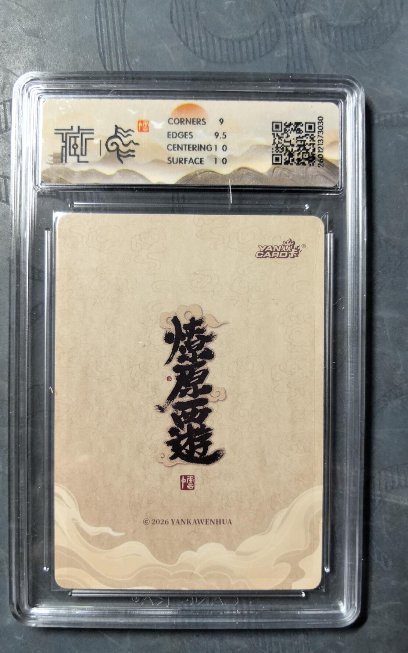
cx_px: 204
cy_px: 330
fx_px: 516
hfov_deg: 43.1
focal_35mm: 29
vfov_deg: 64.6
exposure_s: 1/50
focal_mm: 6.35
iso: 250
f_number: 2
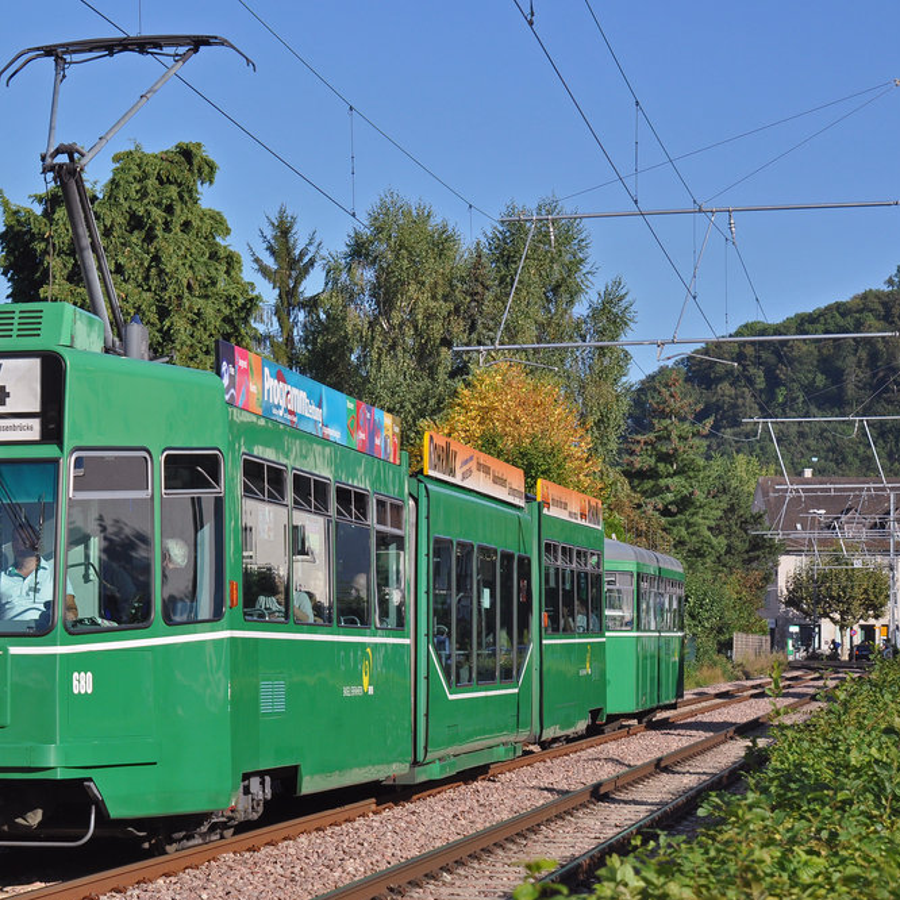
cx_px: 119
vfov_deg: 17.2
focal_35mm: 101
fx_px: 2971
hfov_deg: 17.0
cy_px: 376
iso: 400
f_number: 8
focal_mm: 44
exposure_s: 1/1000
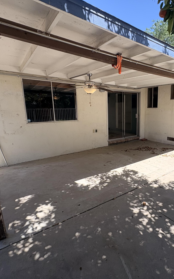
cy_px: 139
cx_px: 124
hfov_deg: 57.5
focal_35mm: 20
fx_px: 152
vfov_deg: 85.1
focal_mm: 2.22
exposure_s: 1/533
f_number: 2.2
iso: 64
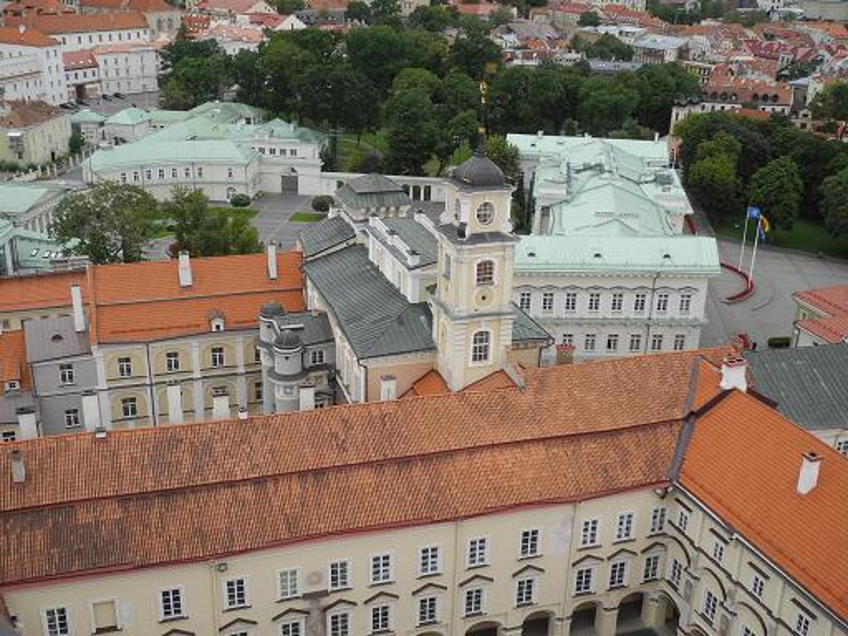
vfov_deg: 35.1
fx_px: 1004
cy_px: 318
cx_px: 424
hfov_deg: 45.8
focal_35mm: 41
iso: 100
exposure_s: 1/400
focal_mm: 8.8
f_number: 3.2
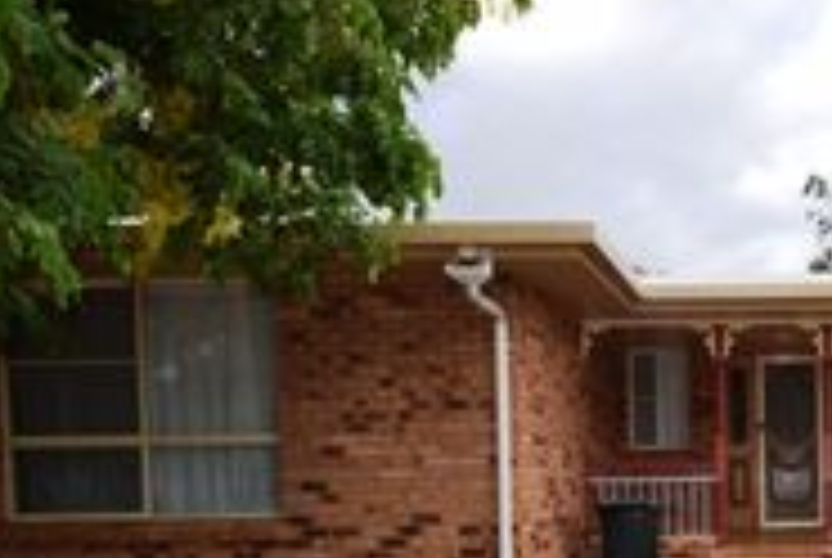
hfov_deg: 44.0
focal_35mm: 38
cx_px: 814
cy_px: 520
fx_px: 880
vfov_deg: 33.1
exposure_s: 1/160
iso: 100
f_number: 6.3
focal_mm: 10
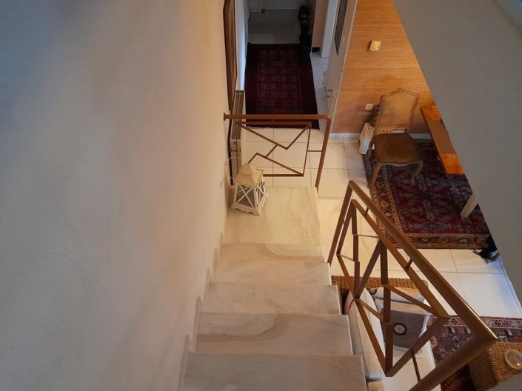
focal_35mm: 25
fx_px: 377
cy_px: 196
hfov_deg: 69.4
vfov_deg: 54.8
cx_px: 261
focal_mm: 4.6
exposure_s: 1/25
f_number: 2
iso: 640
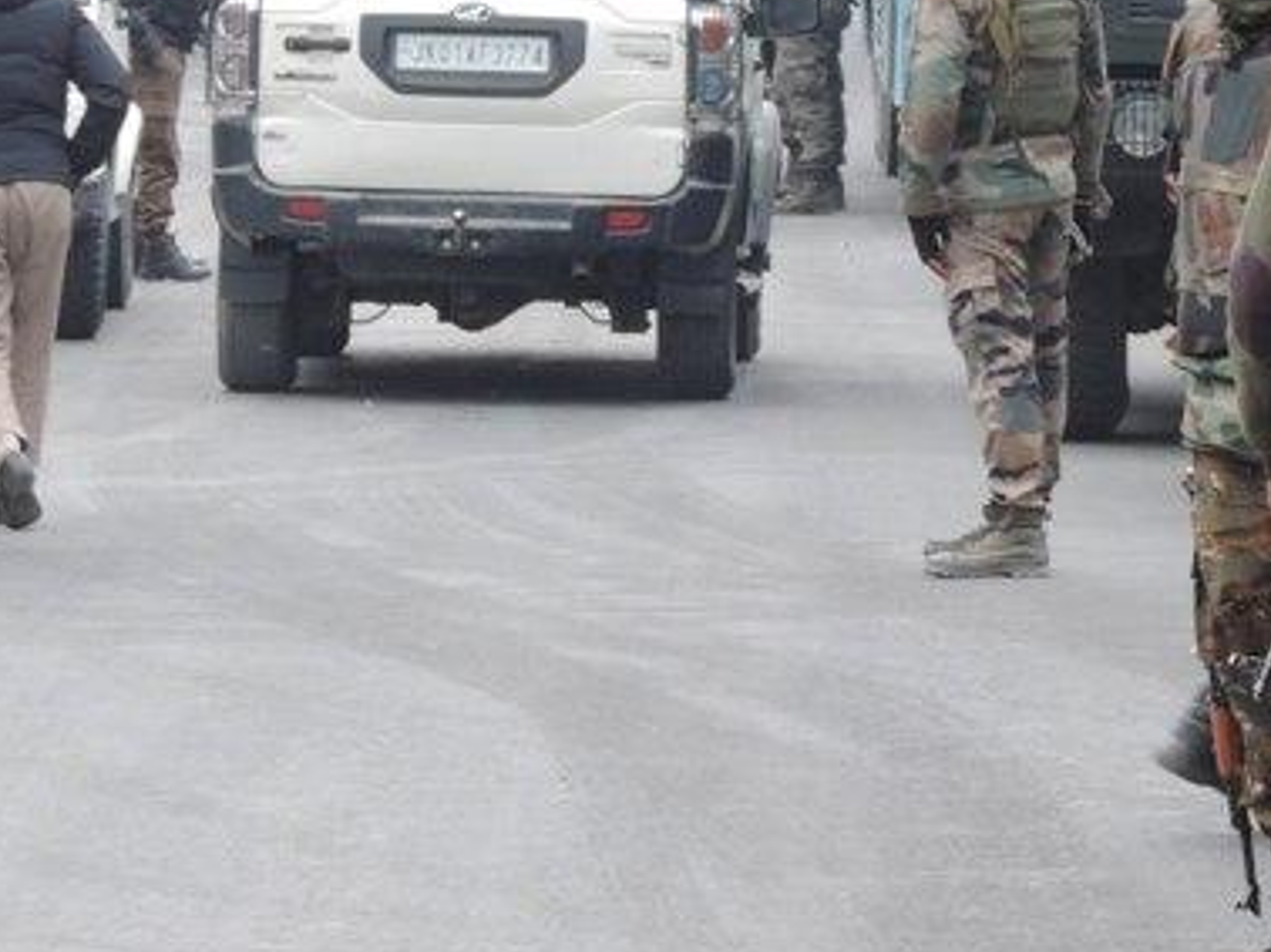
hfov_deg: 5.5
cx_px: 787
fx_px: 13210
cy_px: 40
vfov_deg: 4.1
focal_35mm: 360
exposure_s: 1/80
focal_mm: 30.3
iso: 400
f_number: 6.3
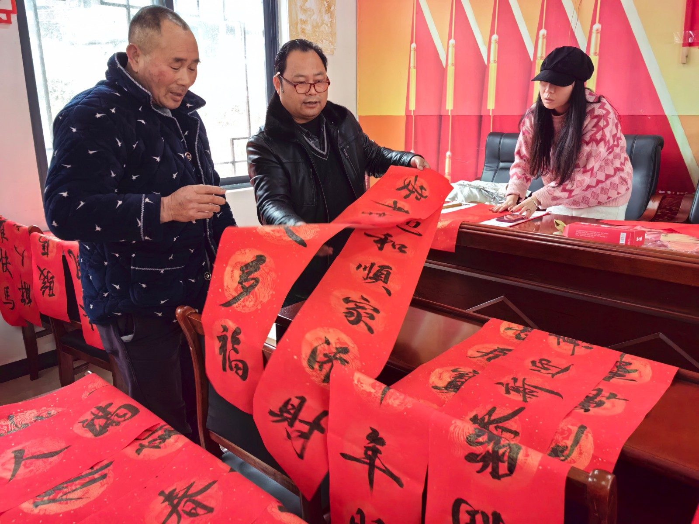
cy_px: 262
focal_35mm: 27
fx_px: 545
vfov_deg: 51.4
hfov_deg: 65.3
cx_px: 350
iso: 320
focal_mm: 5.72
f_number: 2
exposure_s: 1/100
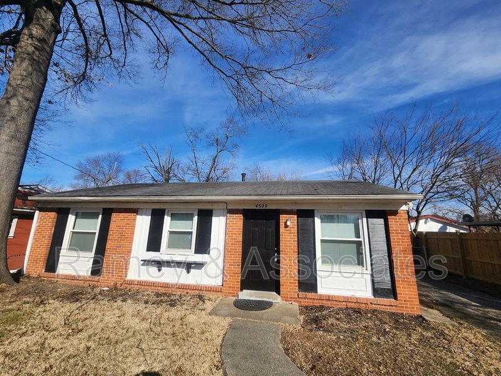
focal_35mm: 13
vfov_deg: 89.9
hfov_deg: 106.2
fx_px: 188
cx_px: 250
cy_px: 188
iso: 50
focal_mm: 2.2
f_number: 2.2
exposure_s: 1/2476
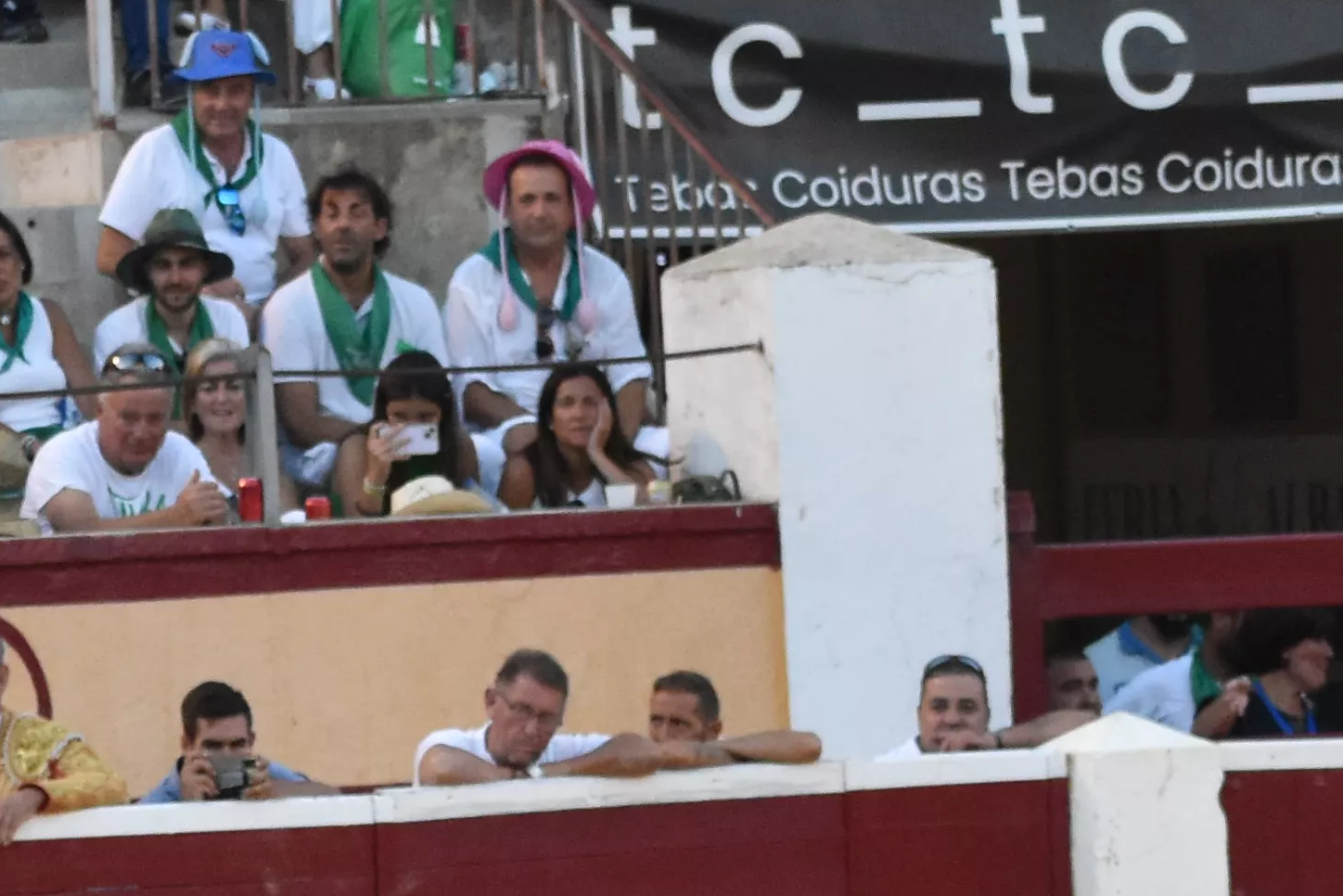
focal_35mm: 435
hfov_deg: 4.7
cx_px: -9
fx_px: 16230
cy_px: 1398
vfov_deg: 3.2
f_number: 4.5
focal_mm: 70
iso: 1600
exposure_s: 1/320
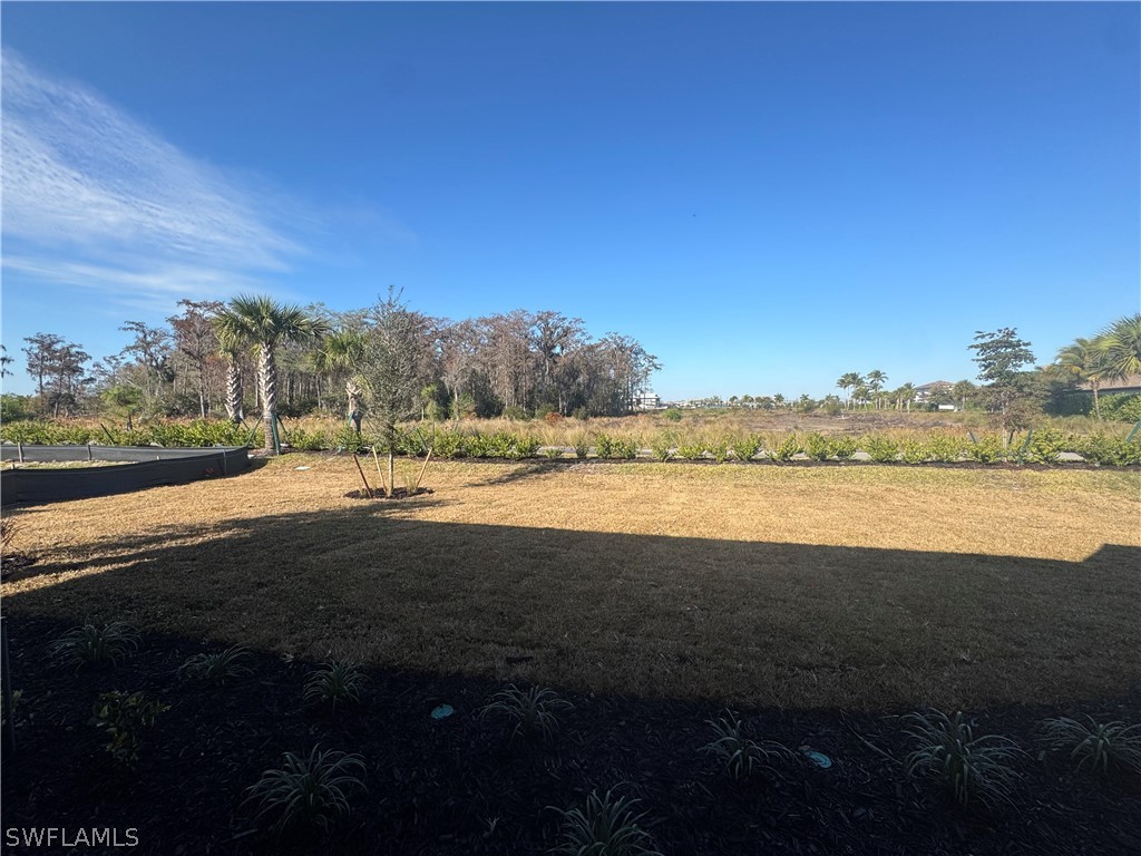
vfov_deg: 85.7
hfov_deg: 102.1
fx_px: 461
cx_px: 570
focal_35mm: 14
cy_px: 428
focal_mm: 2.22
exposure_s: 1/1748
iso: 50
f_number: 2.2
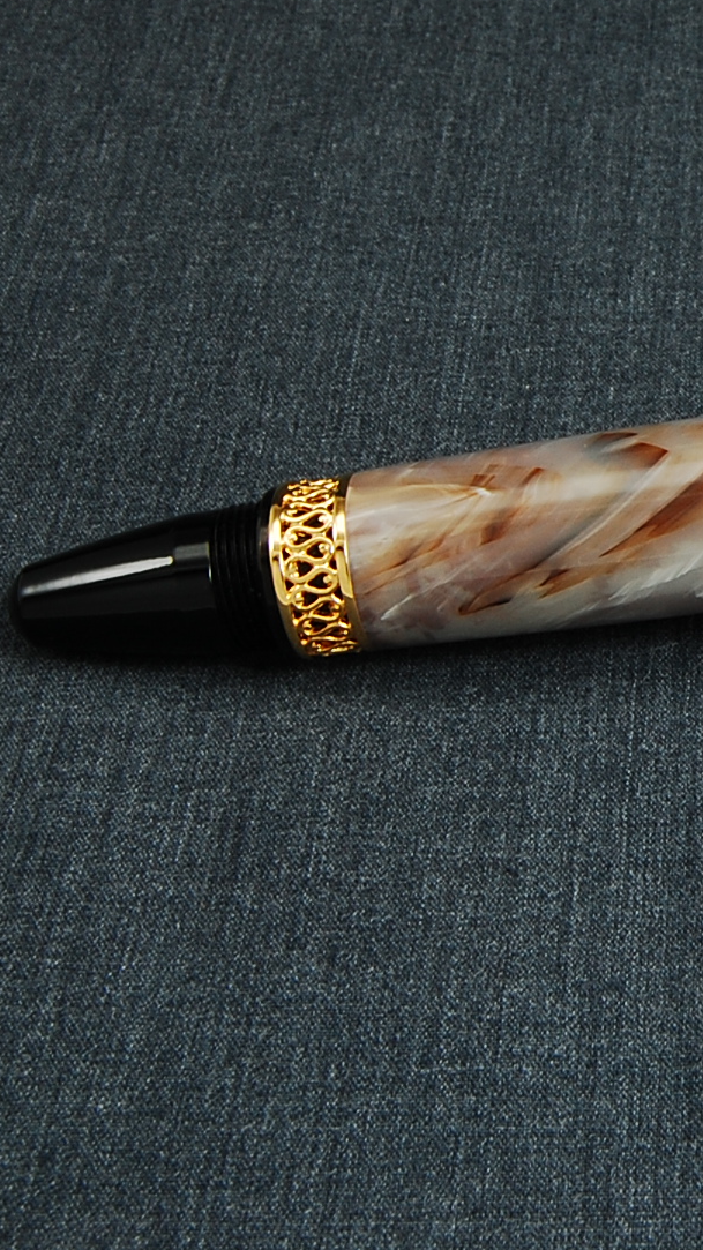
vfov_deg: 24.9
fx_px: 2817
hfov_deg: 13.6
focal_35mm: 85
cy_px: 394
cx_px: 944
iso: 200
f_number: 20
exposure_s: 1/8
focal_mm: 26
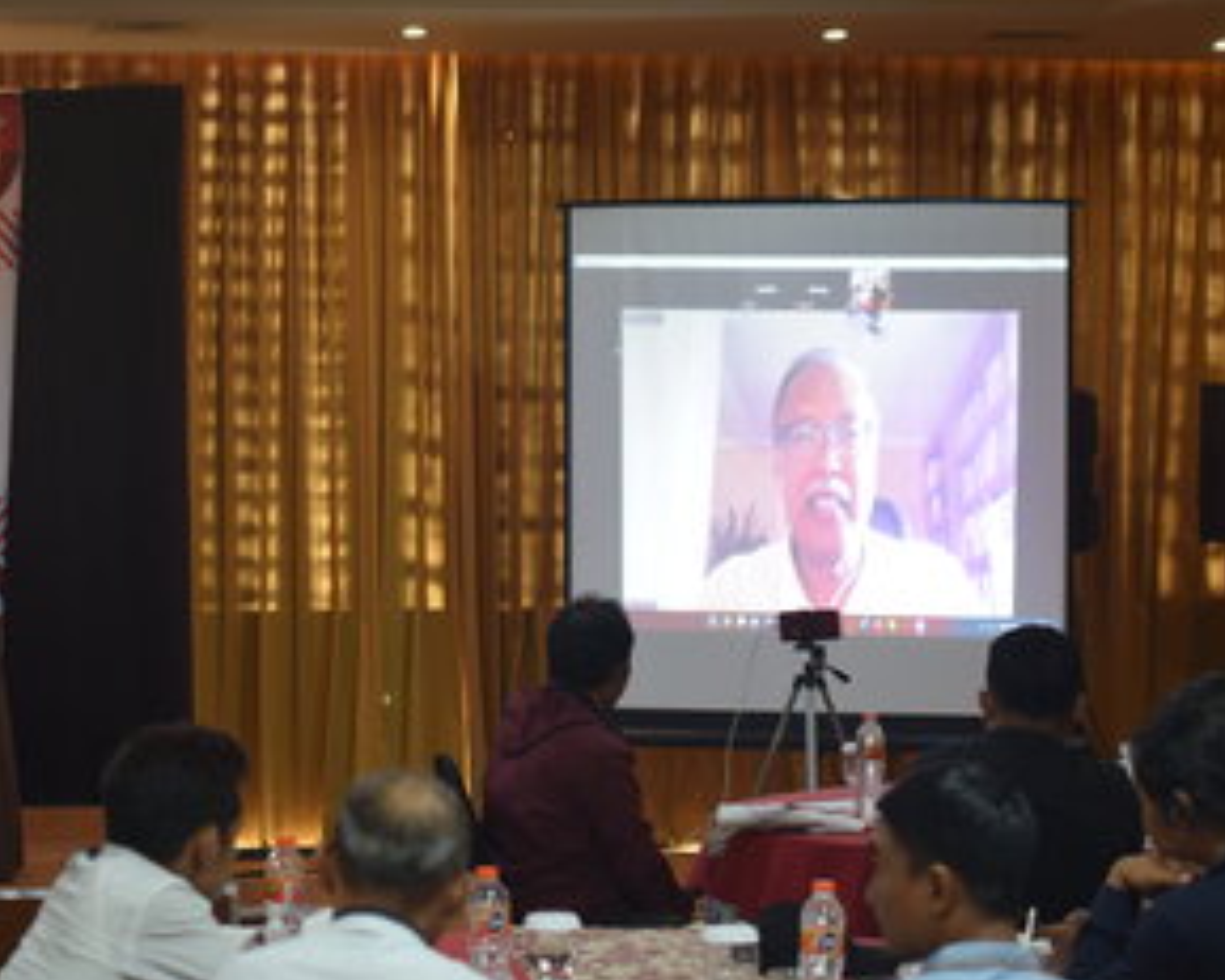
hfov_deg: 19.0
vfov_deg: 15.2
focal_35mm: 101
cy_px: 496
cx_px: 449
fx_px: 3661
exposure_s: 1/60
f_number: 2.8
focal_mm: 50
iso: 1000
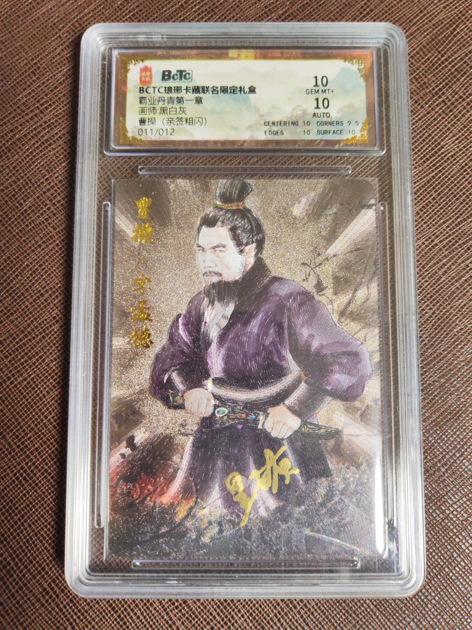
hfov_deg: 51.4
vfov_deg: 65.3
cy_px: 315
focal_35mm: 27
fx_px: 491
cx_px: 236
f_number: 1.8
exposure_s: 1/100
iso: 250
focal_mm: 5.53
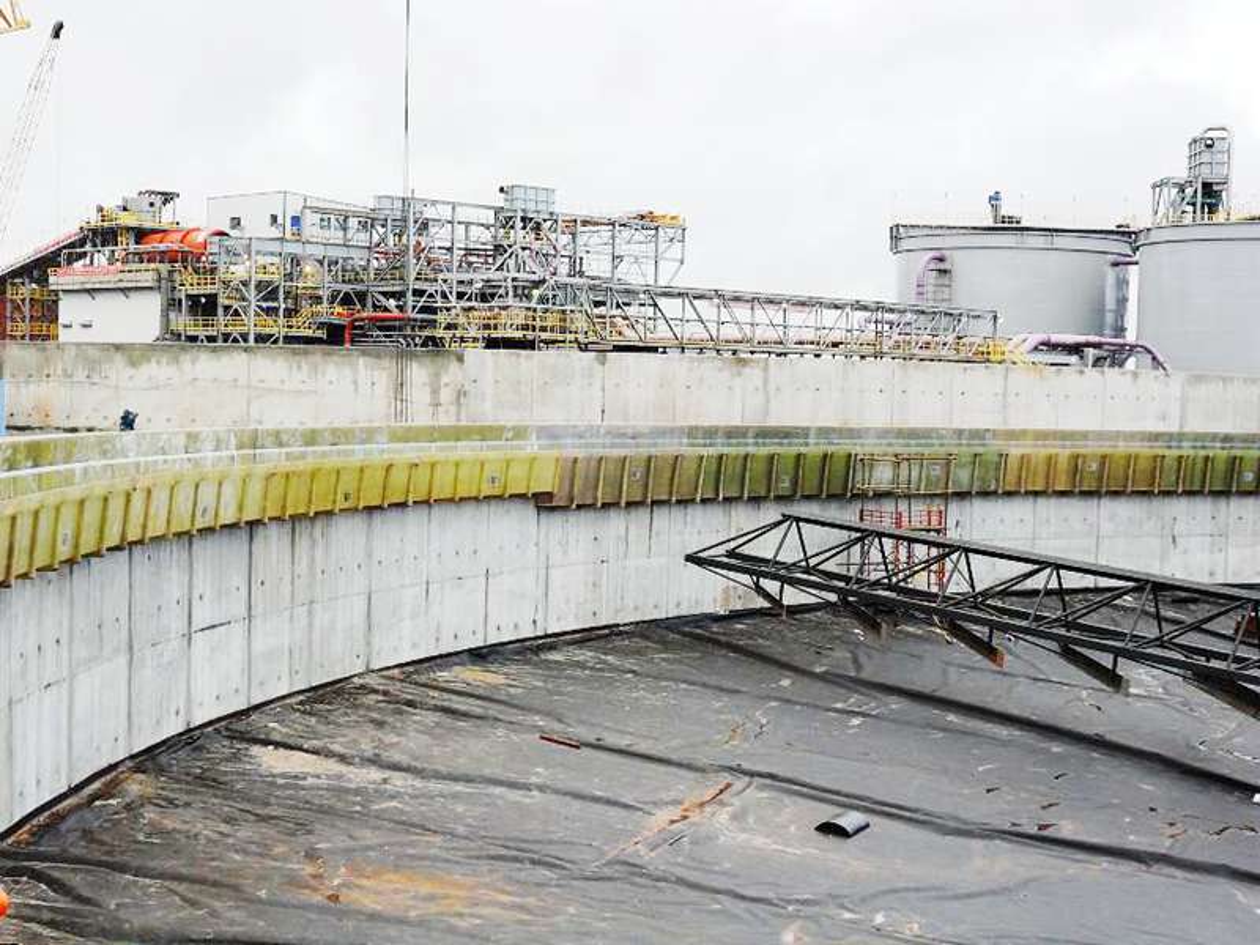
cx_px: 630
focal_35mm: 52
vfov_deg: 28.0
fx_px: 1893
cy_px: 472
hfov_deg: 36.8
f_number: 5
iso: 100
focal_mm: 9.3
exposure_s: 1/250
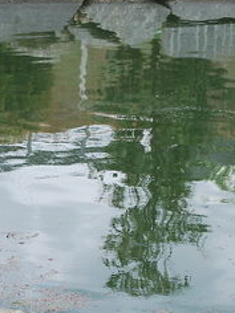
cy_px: 153
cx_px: -106
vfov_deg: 9.8
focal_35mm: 202
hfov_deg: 7.2
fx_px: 1830
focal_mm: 55
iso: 100
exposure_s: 1/100
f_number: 9
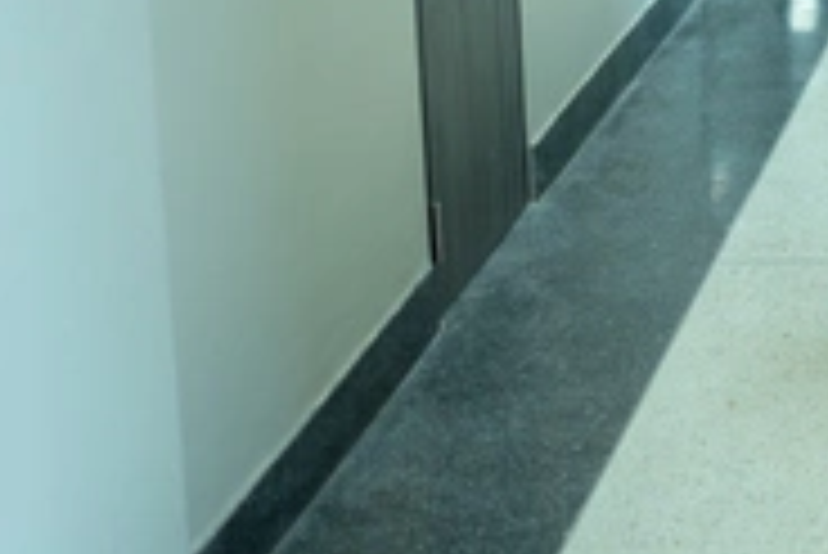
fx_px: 2624
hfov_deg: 16.6
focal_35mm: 114
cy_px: -167
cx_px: 1161
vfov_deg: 11.7
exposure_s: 1/400
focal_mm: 35
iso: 320
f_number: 1.6
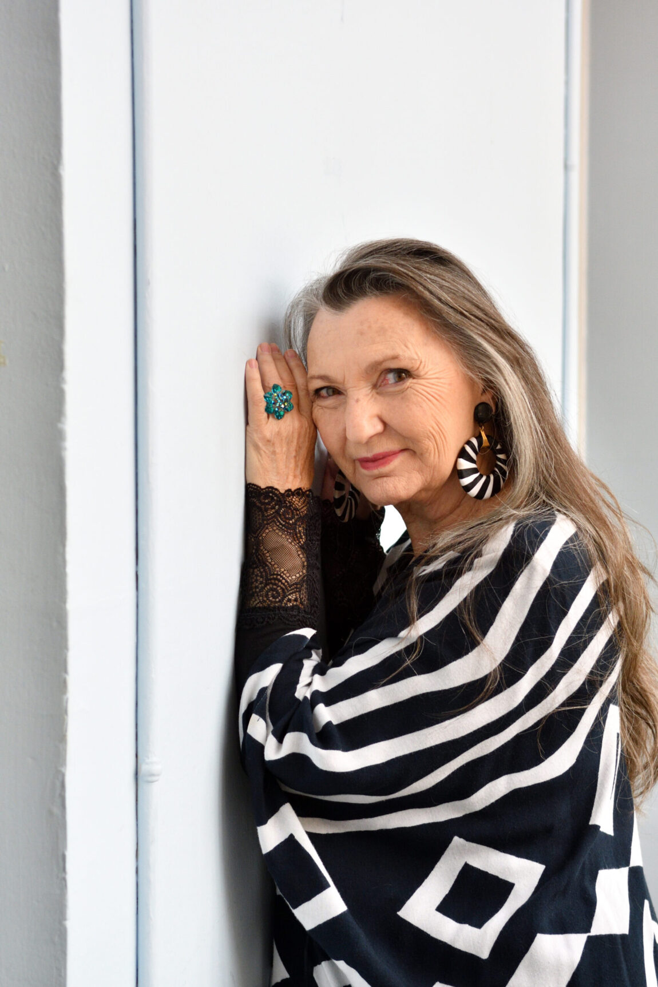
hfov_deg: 18.9
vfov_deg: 28.1
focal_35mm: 72
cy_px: 494
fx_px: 1974
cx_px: 329
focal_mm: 48
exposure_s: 1/250
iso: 1000
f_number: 4.5
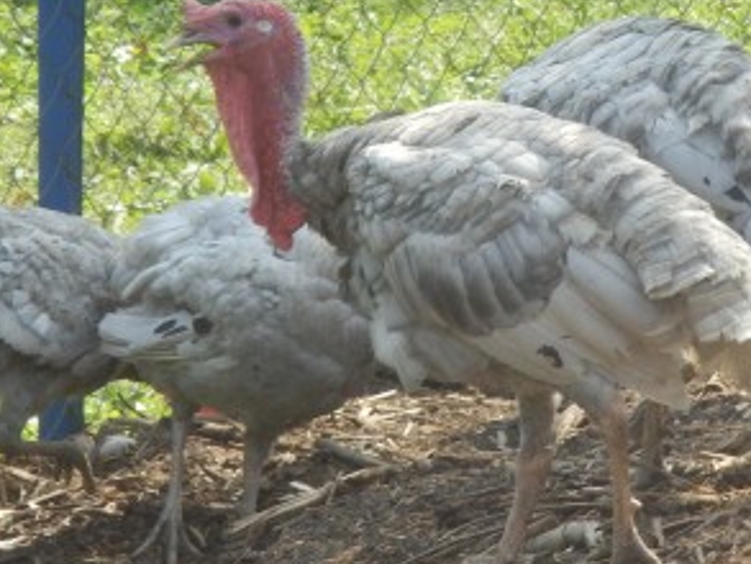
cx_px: 638
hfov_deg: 2.7
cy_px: 85
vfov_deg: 2.0
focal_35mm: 729
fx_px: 15822
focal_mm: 47.3
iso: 200
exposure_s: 1/250
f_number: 5.9
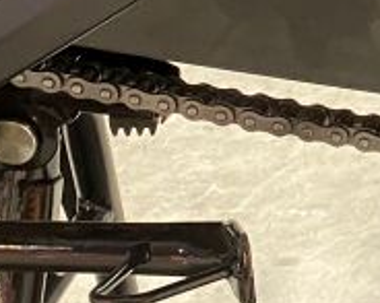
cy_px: -104
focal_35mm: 146
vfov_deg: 10.3
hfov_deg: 11.8
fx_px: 1641
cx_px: 768
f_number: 1.8
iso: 250
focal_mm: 4.25
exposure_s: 1/50
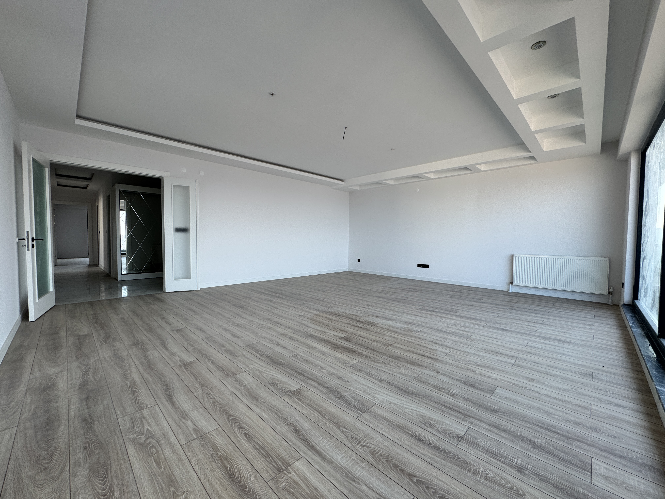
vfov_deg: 85.7
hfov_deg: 102.1
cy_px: 250
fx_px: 269
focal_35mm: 14
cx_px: 332
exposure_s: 1/161
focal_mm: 2.22
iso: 40
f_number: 2.2
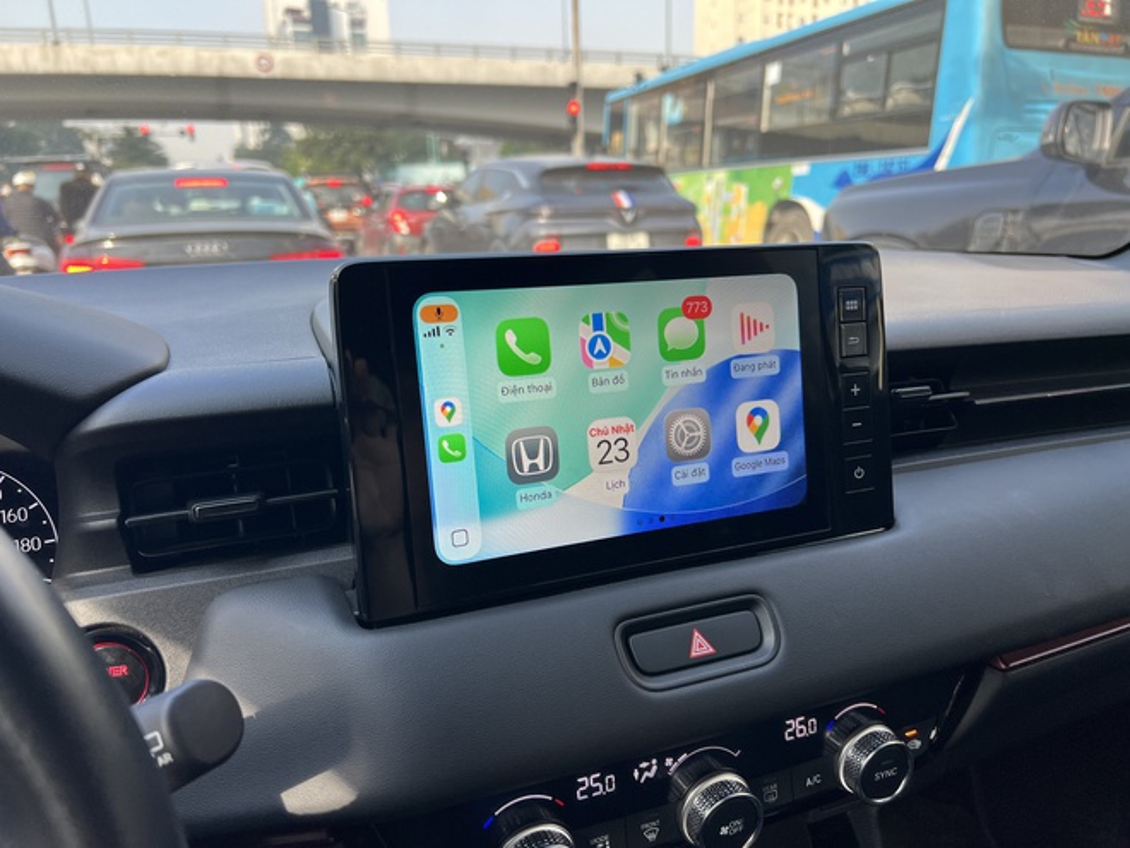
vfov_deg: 53.1
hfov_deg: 67.3
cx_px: 565
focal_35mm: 26
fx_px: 849
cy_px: 424
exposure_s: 1/219
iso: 40
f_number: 1.5
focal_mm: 5.7
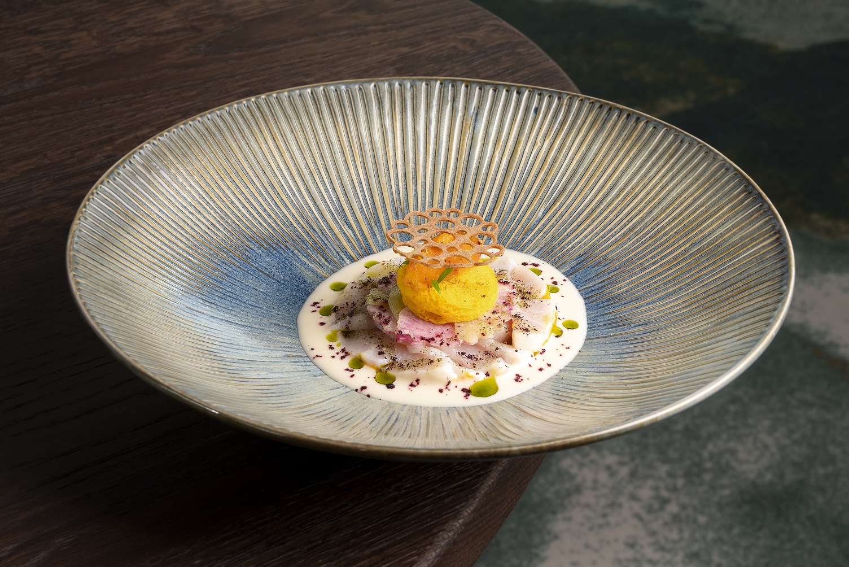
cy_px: 284
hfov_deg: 39.6
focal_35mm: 50
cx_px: 424
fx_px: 1180
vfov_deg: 27.0
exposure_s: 1/5
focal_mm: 50
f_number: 11
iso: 100
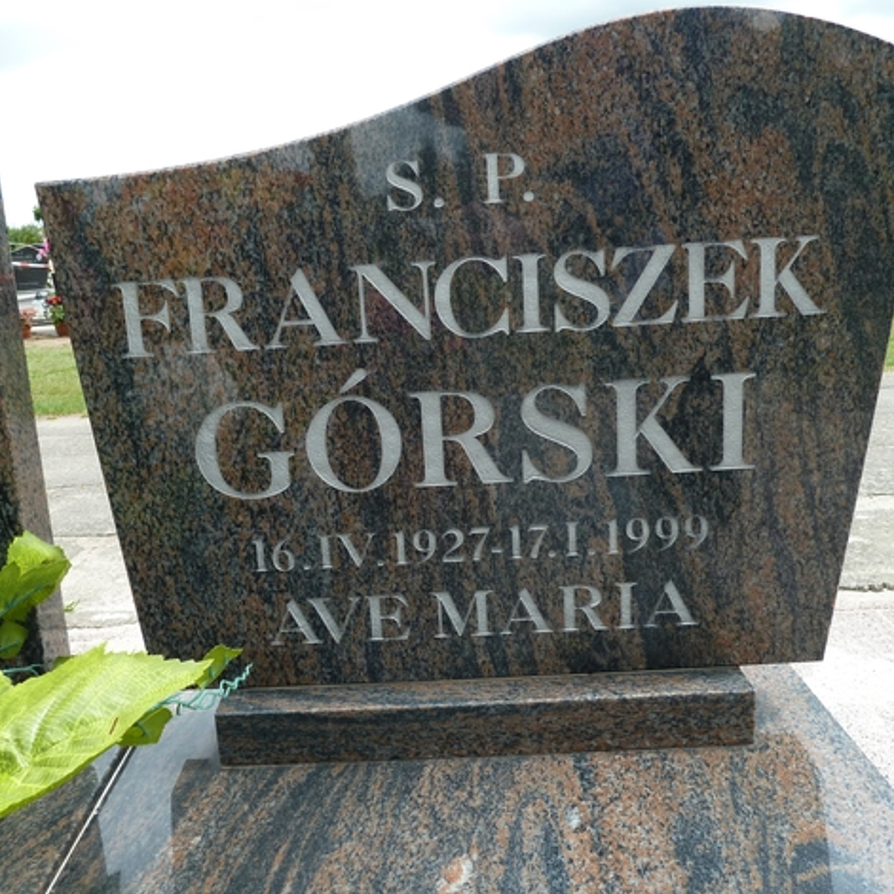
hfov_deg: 53.9
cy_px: 452
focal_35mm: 30
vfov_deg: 54.0
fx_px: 877
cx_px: 387
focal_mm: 4.1
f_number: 4
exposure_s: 1/200
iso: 80
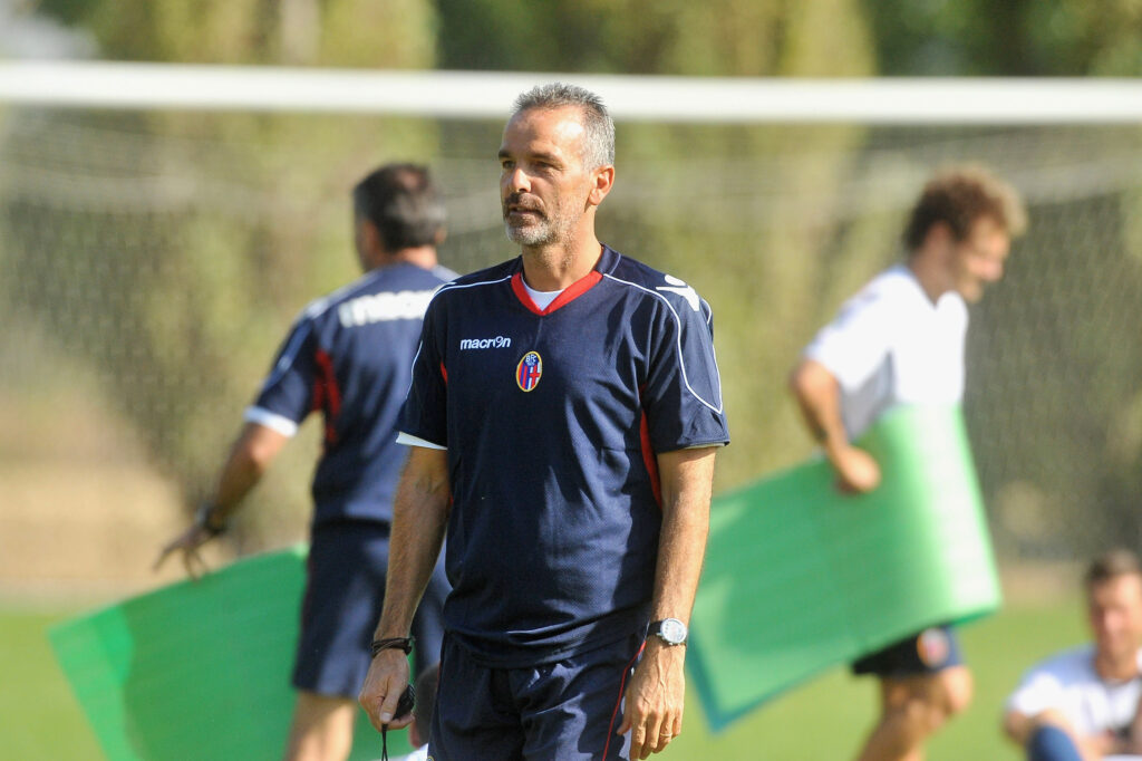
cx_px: 571
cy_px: 380
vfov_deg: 2.7
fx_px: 15855
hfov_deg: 4.1
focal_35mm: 500
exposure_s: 1/4000
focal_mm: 500
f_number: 6.3
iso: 1600
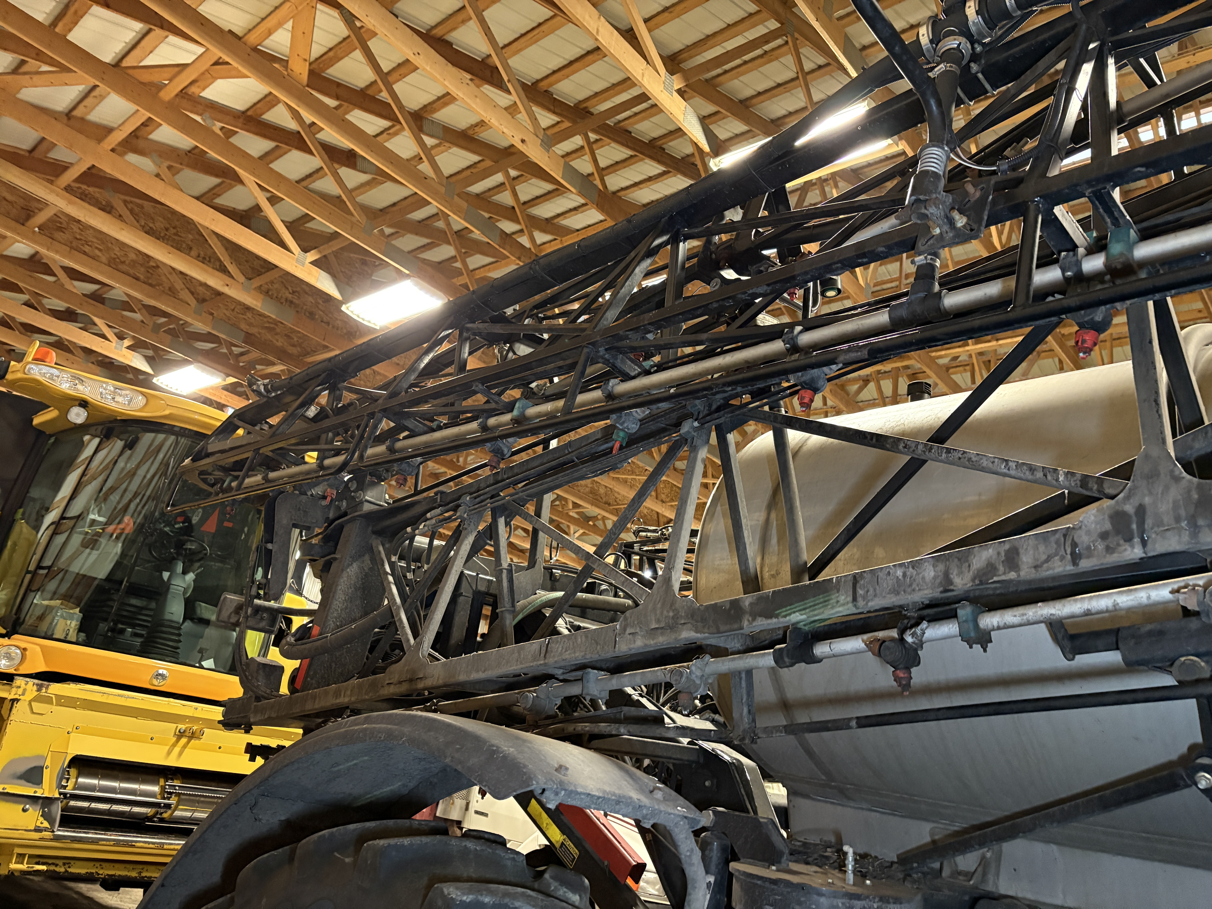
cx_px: 606
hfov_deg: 67.3
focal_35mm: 26
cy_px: 454
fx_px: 910
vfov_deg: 53.1
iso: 640
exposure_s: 1/37
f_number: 1.6
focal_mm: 5.96
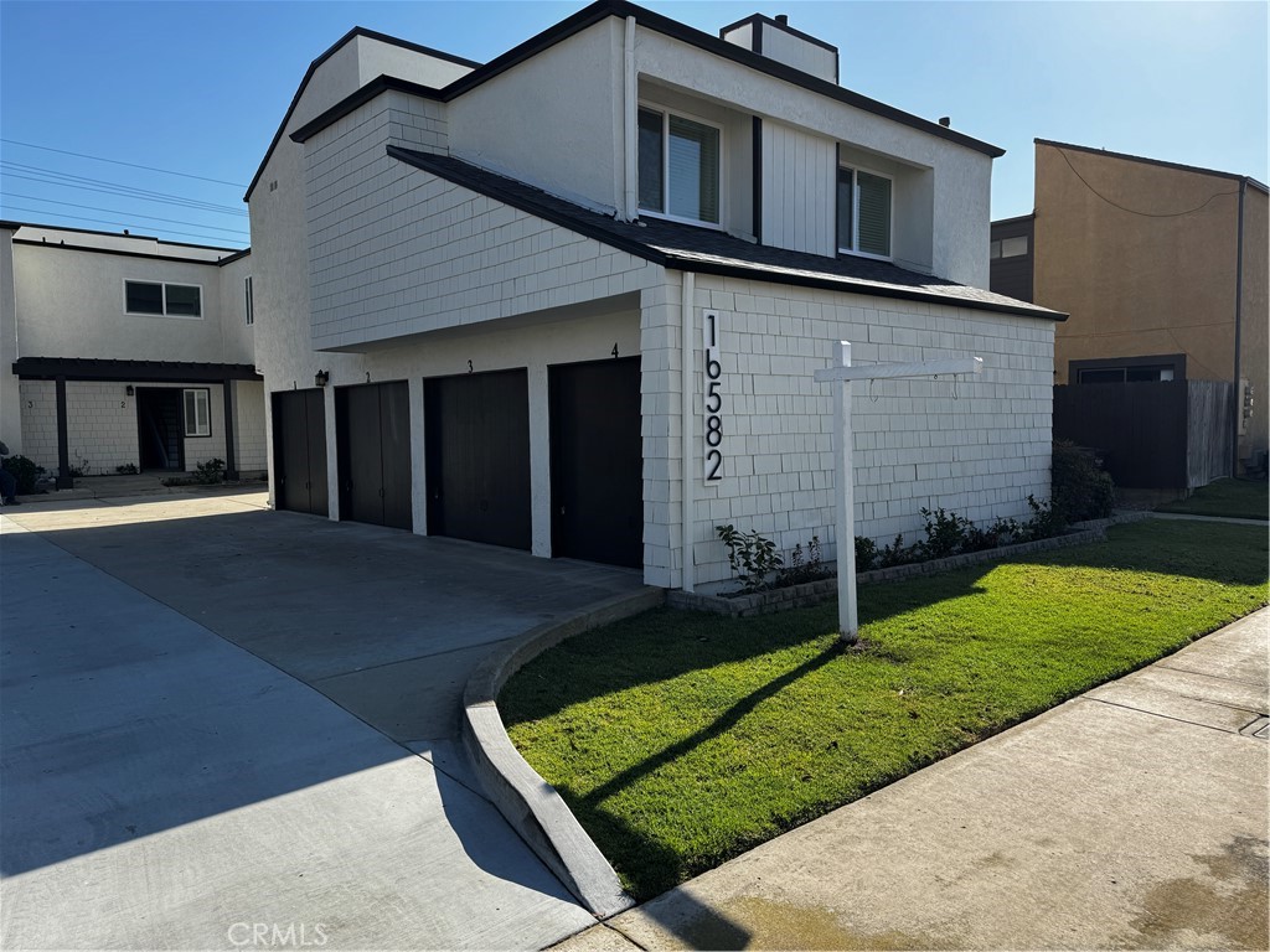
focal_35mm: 24
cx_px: 635
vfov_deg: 56.8
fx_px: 881
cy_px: 476
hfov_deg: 71.6
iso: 80
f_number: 1.78
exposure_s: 1/3597
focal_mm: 6.76
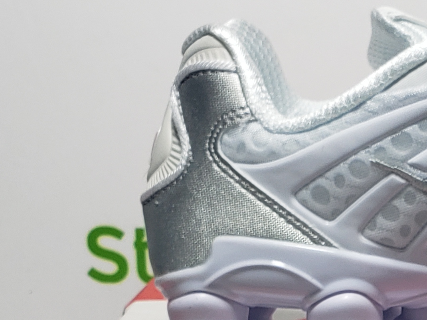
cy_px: 487
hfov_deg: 18.9
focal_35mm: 98
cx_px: 517
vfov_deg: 14.1
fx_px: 1209
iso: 50
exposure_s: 1/246
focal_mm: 4.3
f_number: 2.4
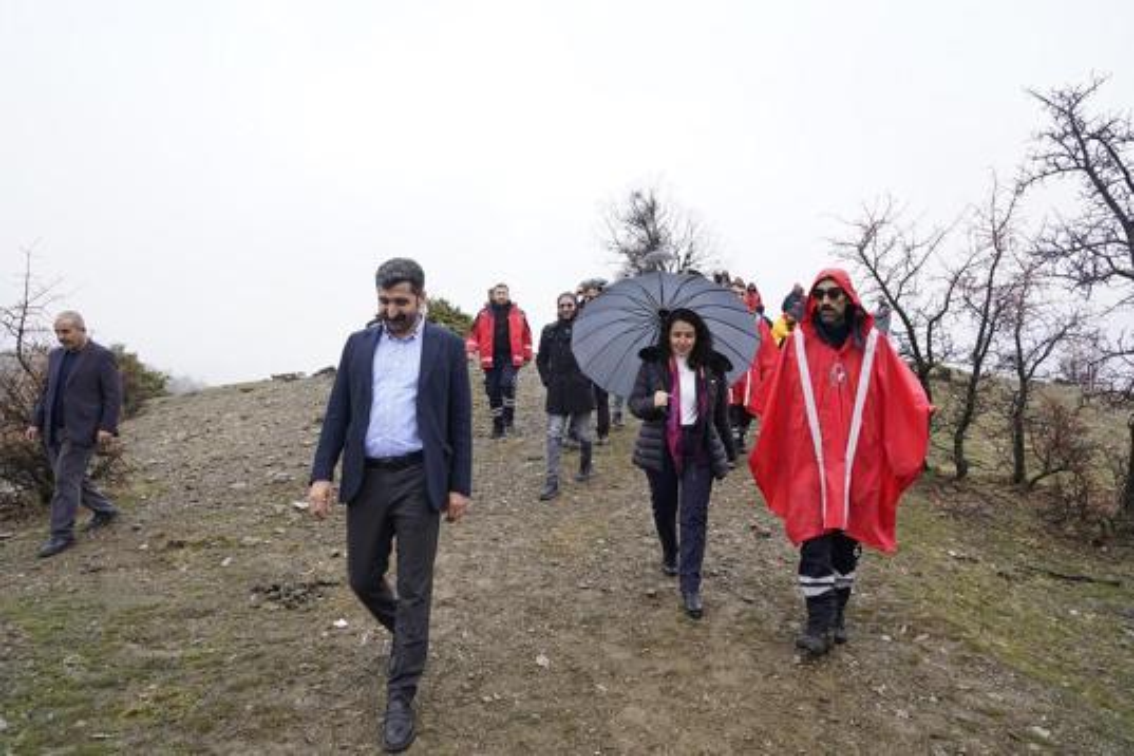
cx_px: 567
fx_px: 756
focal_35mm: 24
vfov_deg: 53.1
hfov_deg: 73.7
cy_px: 378
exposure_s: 1/80
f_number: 4.5
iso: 100
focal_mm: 24
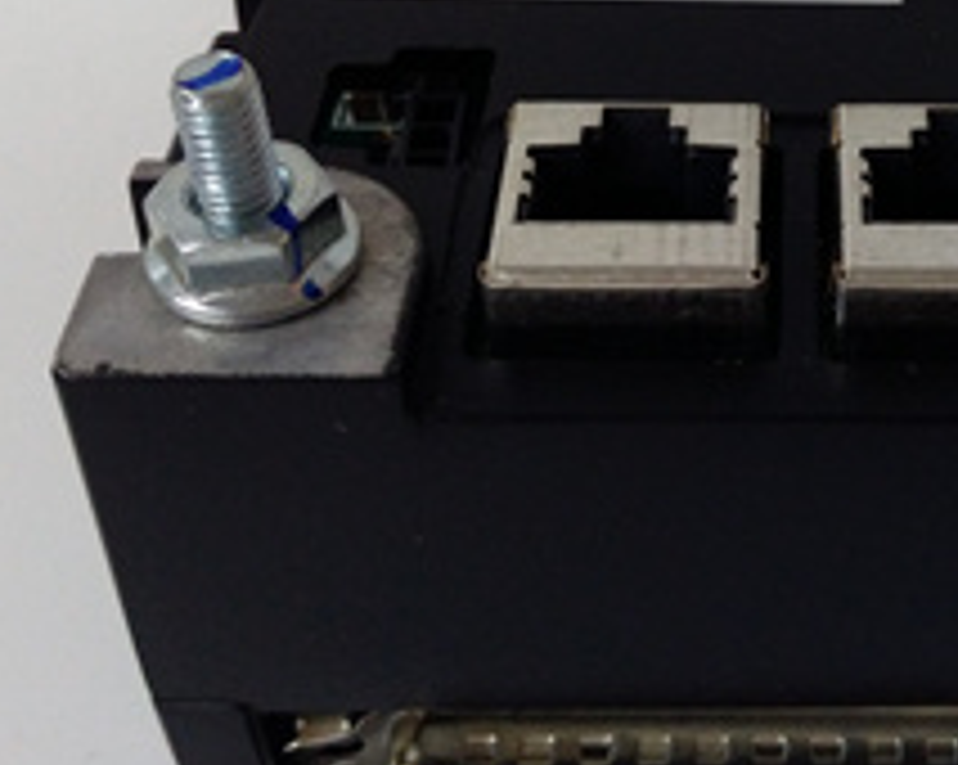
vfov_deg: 24.4
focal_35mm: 62
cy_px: 227
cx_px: 859
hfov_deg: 29.3
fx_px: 1756
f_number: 2
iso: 432
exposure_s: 1/33
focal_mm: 3.79
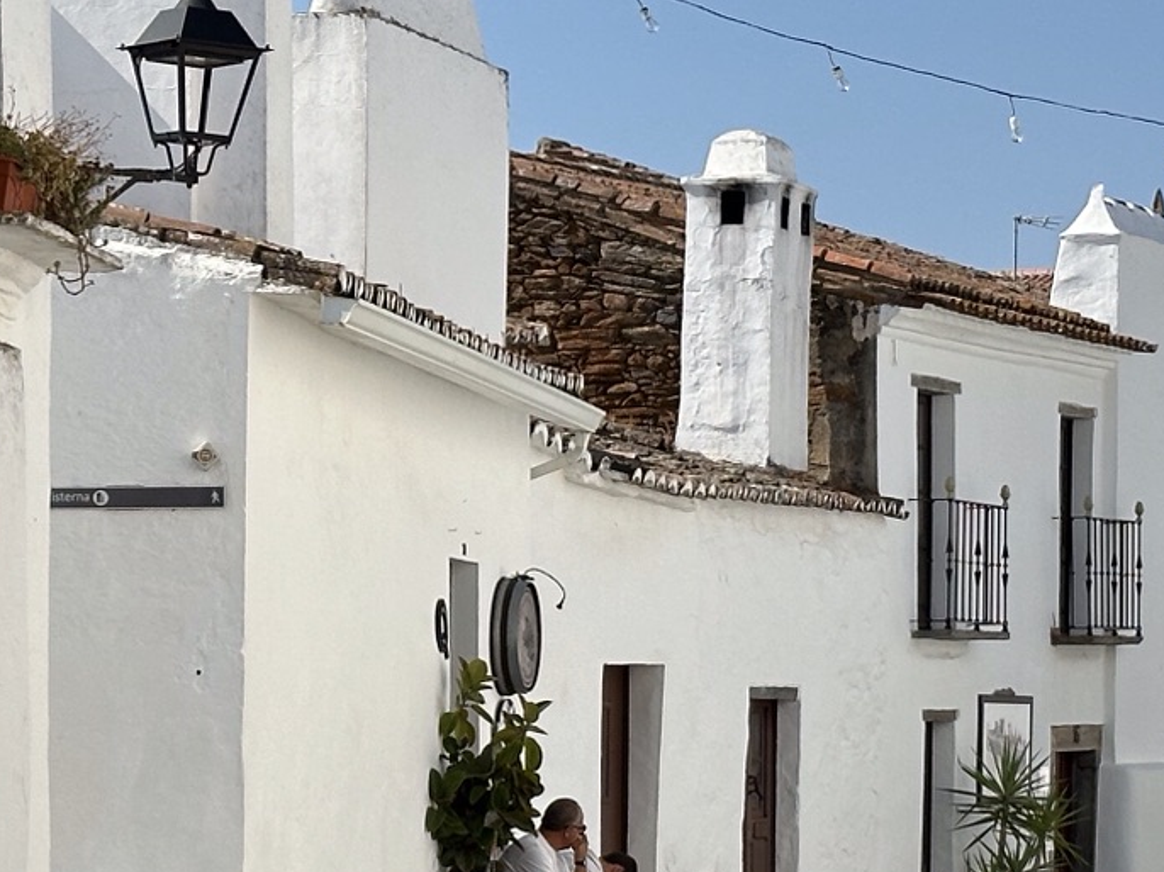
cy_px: 702
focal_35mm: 140
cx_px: 402
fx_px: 4706
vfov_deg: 10.6
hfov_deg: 14.1
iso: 64
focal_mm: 6.86
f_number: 1.78
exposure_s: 1/6623
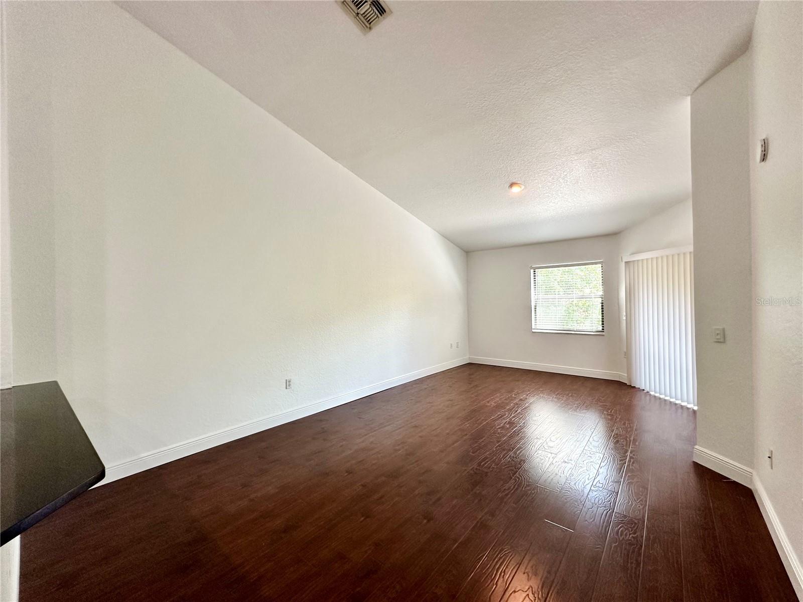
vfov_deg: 85.7
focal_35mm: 14
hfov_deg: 102.1
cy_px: 301
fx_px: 325
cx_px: 402
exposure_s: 1/120
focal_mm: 2.22
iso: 200
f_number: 2.2
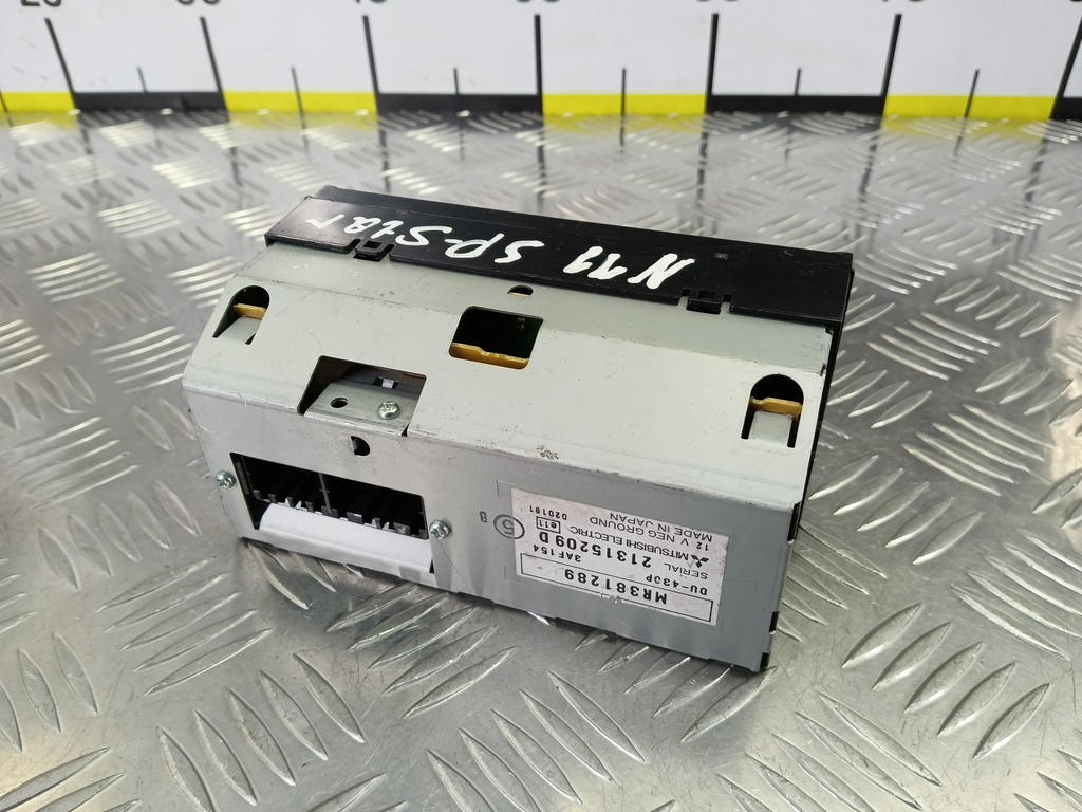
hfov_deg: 73.9
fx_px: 719
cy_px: 406
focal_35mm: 23
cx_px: 541
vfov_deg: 58.9
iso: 127
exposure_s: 1/50
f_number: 1.6
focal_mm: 4.11
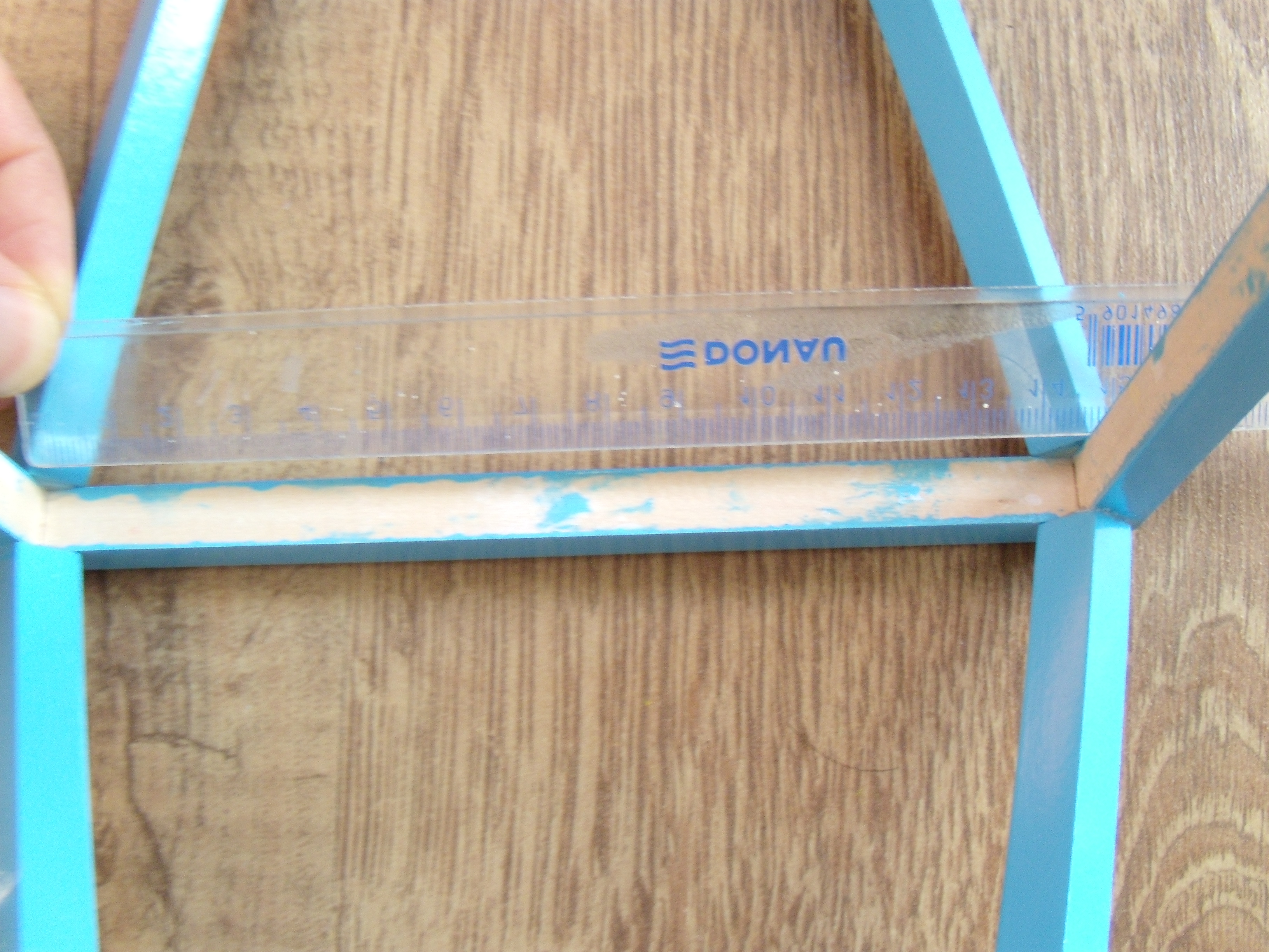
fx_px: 1320
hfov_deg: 51.4
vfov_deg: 39.7
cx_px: 634
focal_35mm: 36
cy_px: 476
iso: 250
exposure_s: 1/60
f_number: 3.6
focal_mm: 6.4
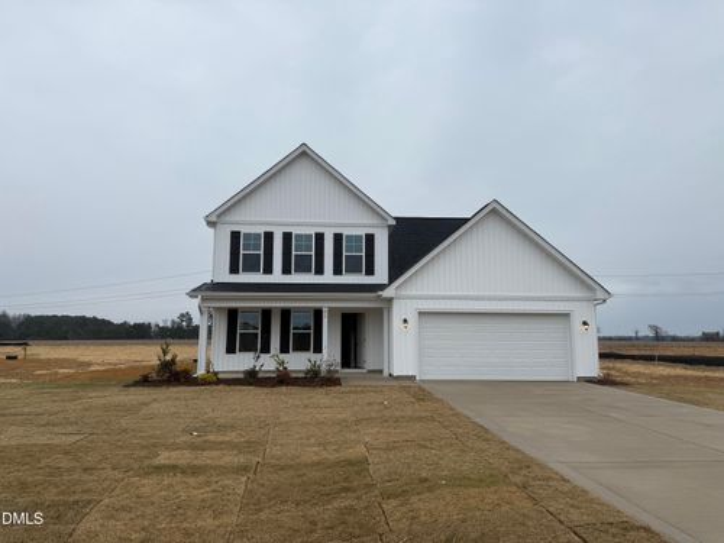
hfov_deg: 71.6
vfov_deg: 56.8
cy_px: 272
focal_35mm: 24
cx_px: 362
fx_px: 502
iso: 80
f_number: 1.78
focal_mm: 6.76
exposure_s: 1/2445
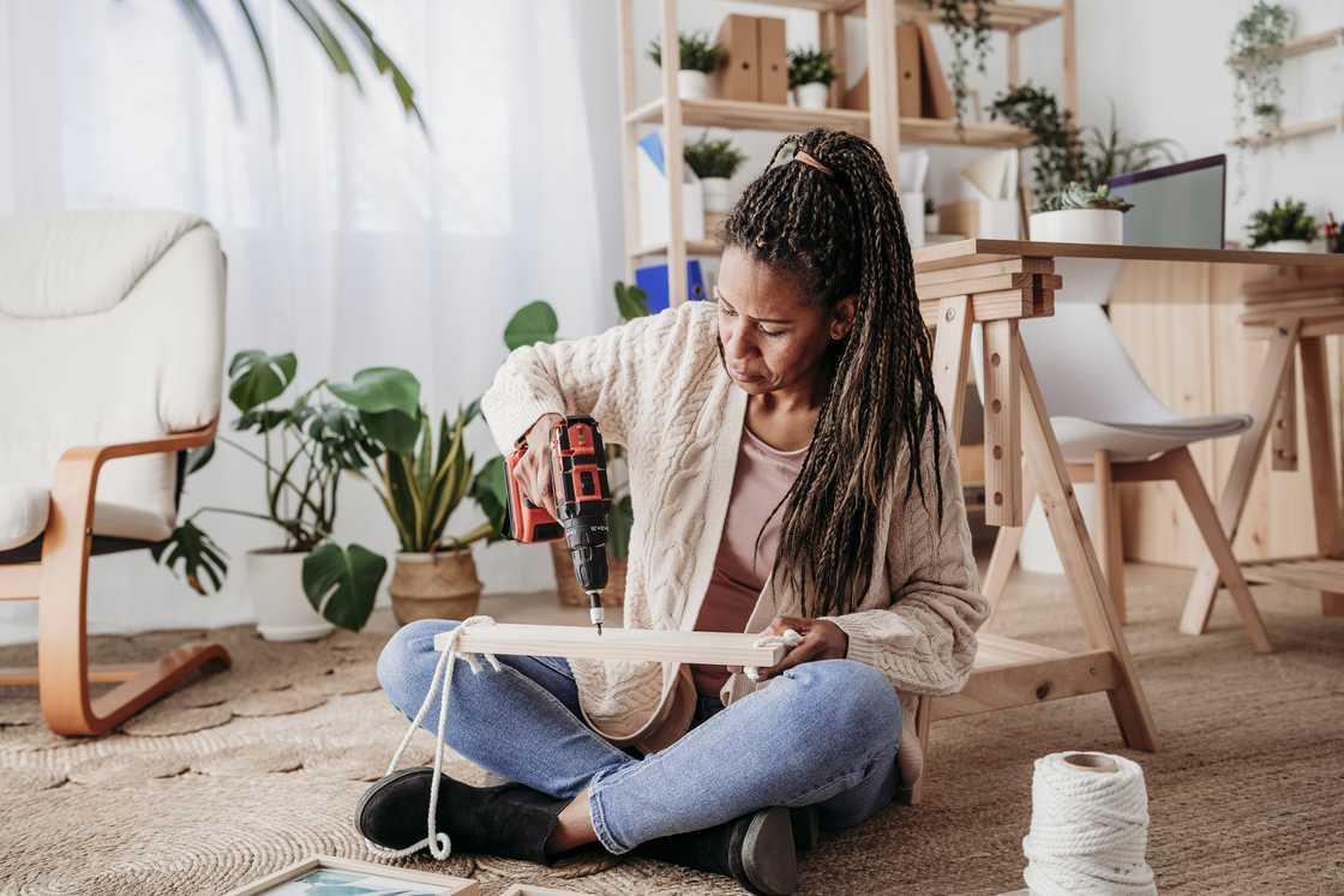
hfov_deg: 54.4
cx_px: 672
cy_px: 448
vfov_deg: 37.9
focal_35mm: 35
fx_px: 1307
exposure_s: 1/320
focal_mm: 35
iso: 400
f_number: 2.8
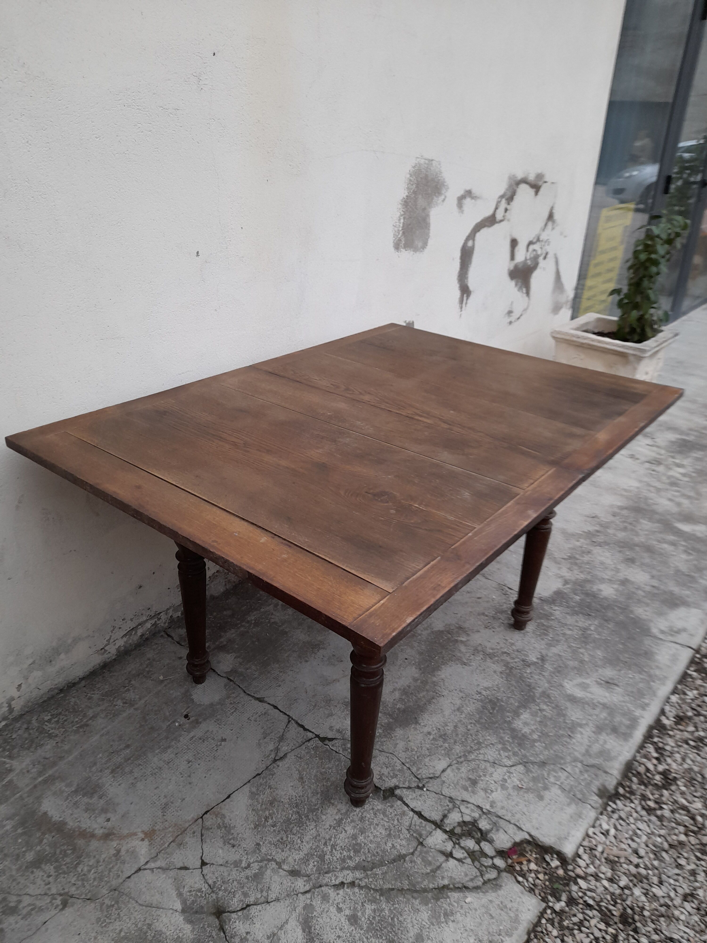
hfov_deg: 54.9
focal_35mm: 25
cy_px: 472
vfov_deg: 69.4
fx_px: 681
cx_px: 354
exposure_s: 1/50
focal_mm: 4.6
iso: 100
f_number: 2
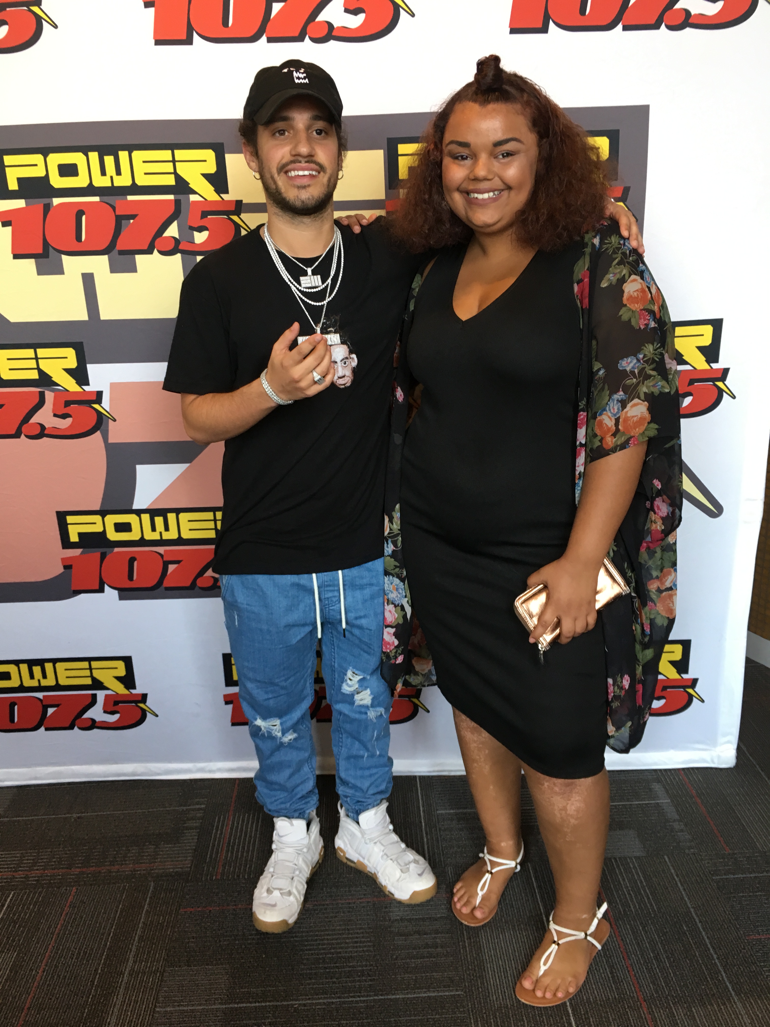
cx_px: 385
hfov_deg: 48.2
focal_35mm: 29
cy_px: 514
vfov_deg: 61.7
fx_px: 860
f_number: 2.2
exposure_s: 1/30
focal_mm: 4.15
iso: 80
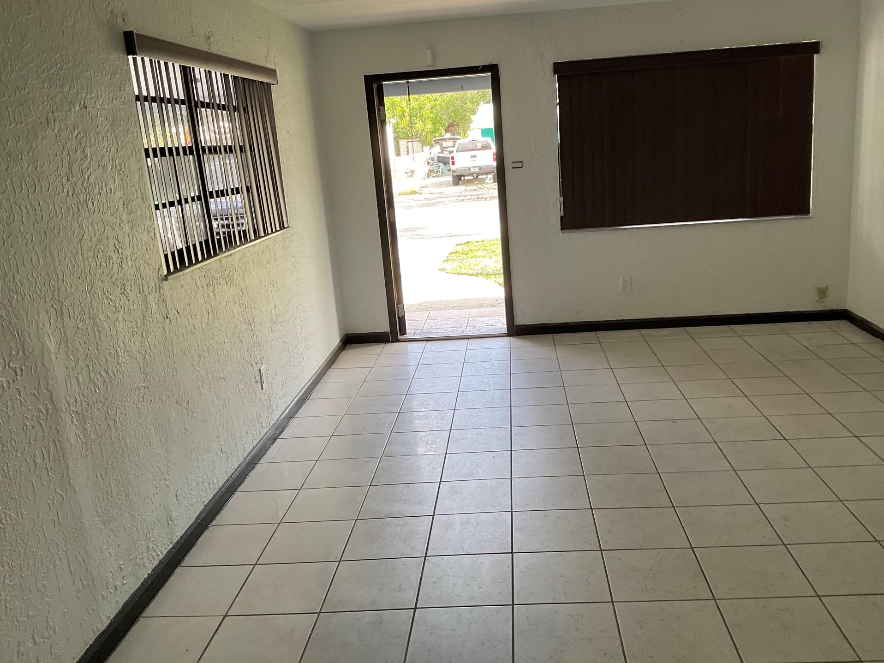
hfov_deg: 58.3
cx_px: 461
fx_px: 792
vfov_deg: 45.4
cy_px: 334
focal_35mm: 31
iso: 40
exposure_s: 1/122
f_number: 1.8
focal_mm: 3
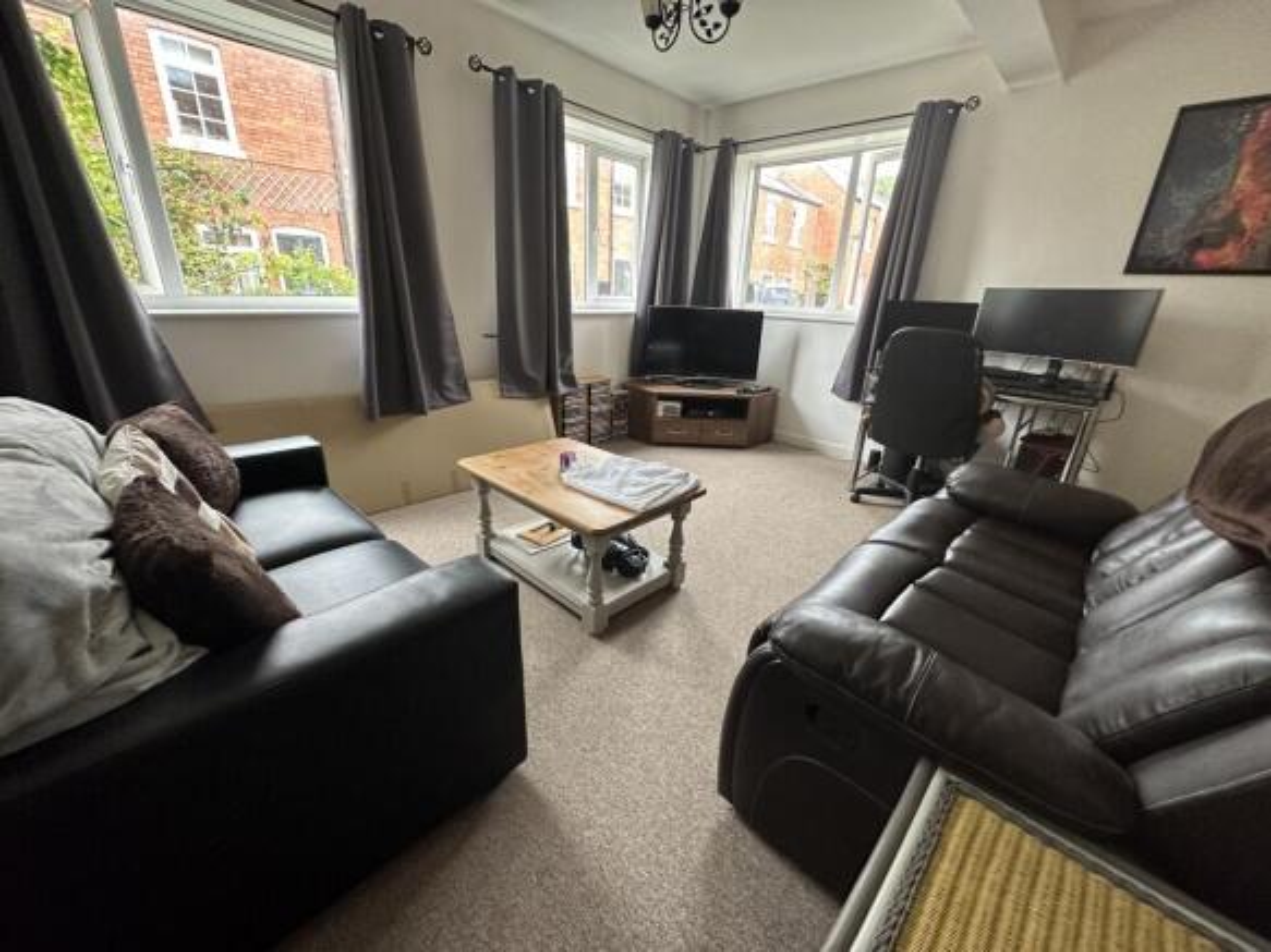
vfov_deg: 85.7
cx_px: 636
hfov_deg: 102.1
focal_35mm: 14
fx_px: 514
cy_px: 476
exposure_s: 1/62
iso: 320
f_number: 2.2
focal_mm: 2.22
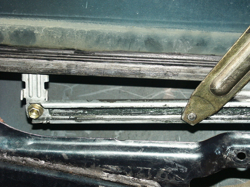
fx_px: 758
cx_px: 125
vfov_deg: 14.1
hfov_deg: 18.7
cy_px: 94
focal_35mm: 105
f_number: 3.5
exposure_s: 1/90
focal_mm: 26.04
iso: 200
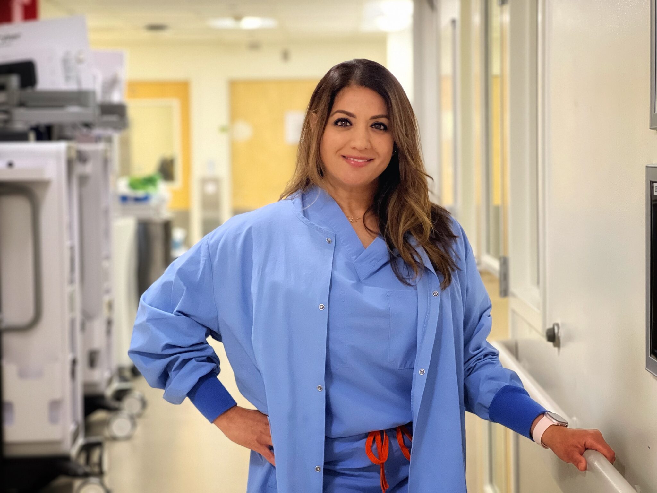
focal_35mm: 77
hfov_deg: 25.3
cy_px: 246
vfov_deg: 19.1
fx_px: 1461
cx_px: 328
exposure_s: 1/40
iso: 400
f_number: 2.8
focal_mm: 9
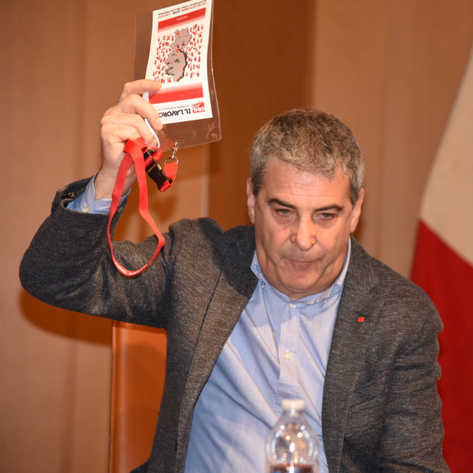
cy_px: 236
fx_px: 2381
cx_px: 332
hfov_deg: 11.3
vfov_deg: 11.3
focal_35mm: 154
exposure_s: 1/200
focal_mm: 120
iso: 2000
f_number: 4
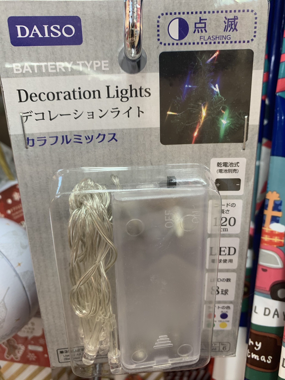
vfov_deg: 67.3
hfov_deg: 53.1
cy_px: 190
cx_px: 142
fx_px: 285
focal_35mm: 26
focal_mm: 4.25
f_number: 1.8
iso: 50
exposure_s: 1/50
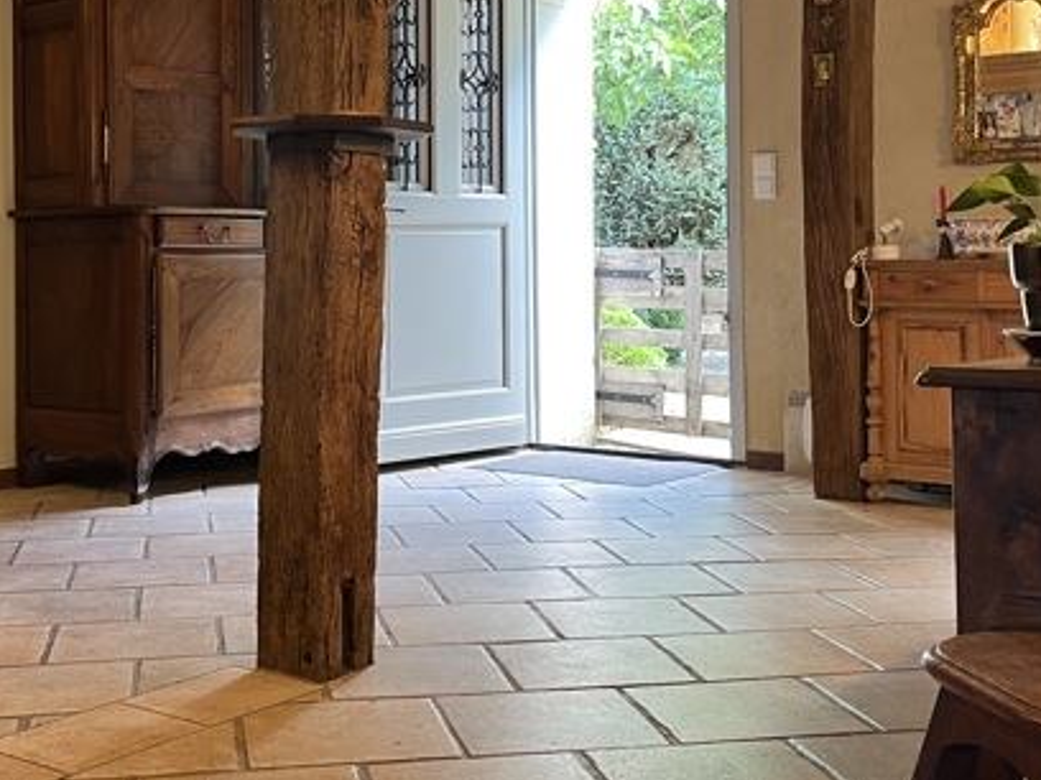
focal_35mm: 51
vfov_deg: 28.2
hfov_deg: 37.3
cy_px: 217
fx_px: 1534
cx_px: 401
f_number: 1.6
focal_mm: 5.1
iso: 200
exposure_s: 1/50
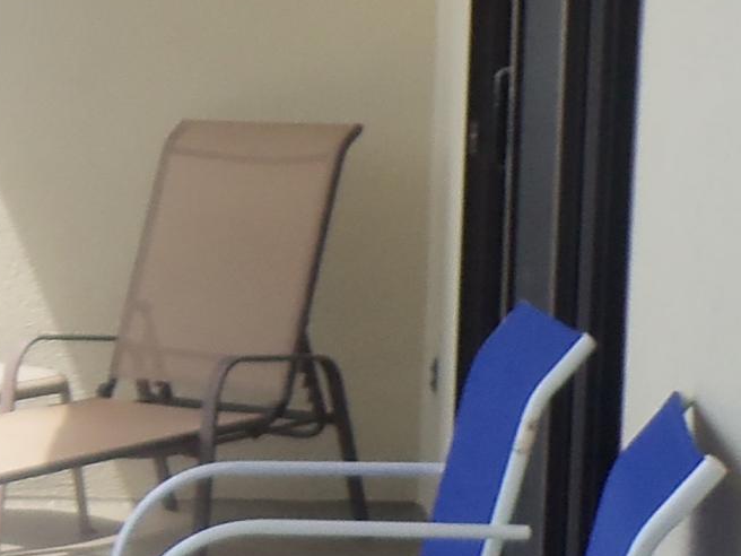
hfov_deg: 14.4
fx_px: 2740
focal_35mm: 128
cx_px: -347
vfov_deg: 11.6
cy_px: 394
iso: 64
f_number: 3.3
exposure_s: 1/400
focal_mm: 5.1
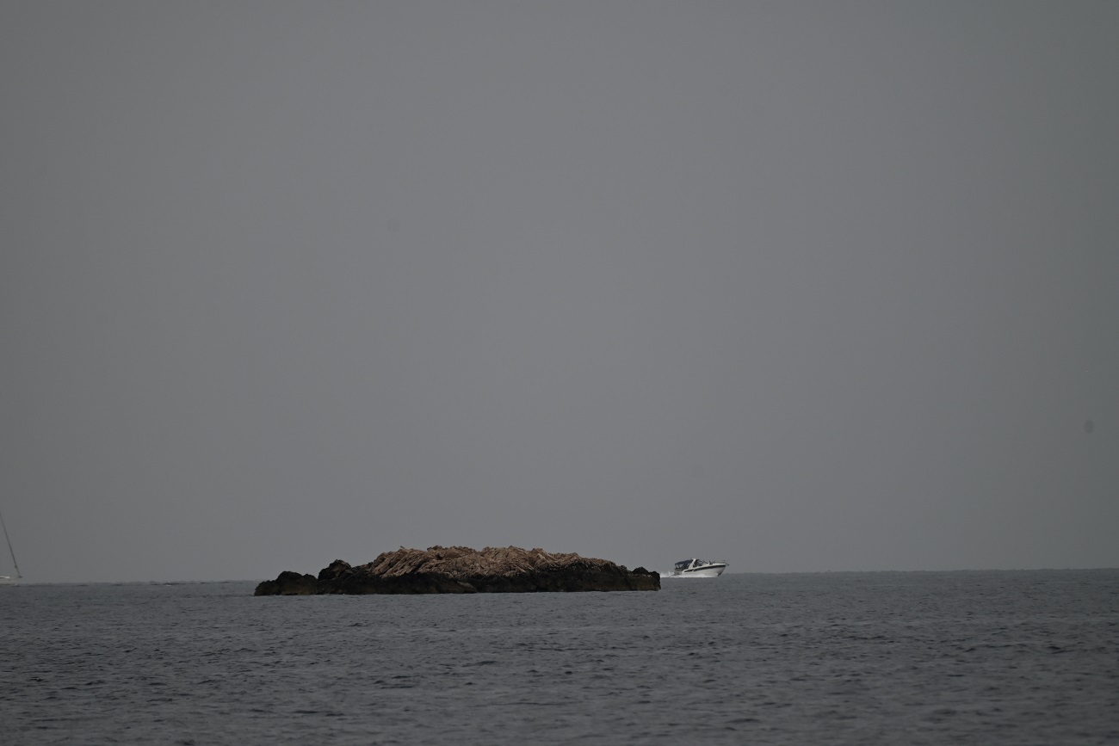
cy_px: 373
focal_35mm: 300
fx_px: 9325
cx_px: 560
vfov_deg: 4.6
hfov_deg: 6.9
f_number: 5.6
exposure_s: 1/1000
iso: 250
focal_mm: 300
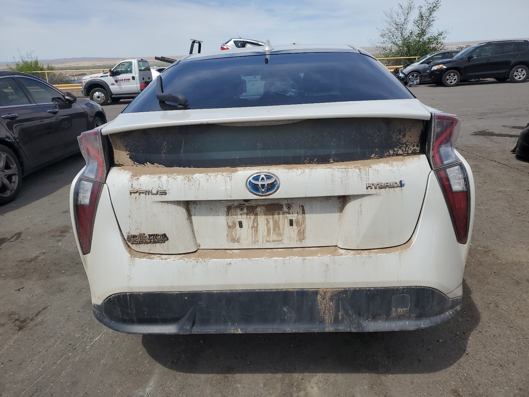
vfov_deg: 53.1
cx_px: 264
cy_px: 198
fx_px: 397
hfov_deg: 67.3
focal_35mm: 26
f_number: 1.5
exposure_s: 1/5000
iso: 50
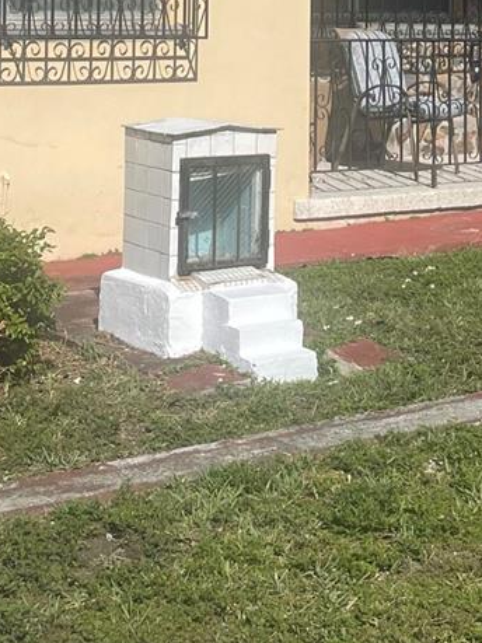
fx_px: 1616
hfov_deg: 16.9
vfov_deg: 21.5
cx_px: 340
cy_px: -39
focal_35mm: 87
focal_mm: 4.2
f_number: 1.6
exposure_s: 1/5291
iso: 32
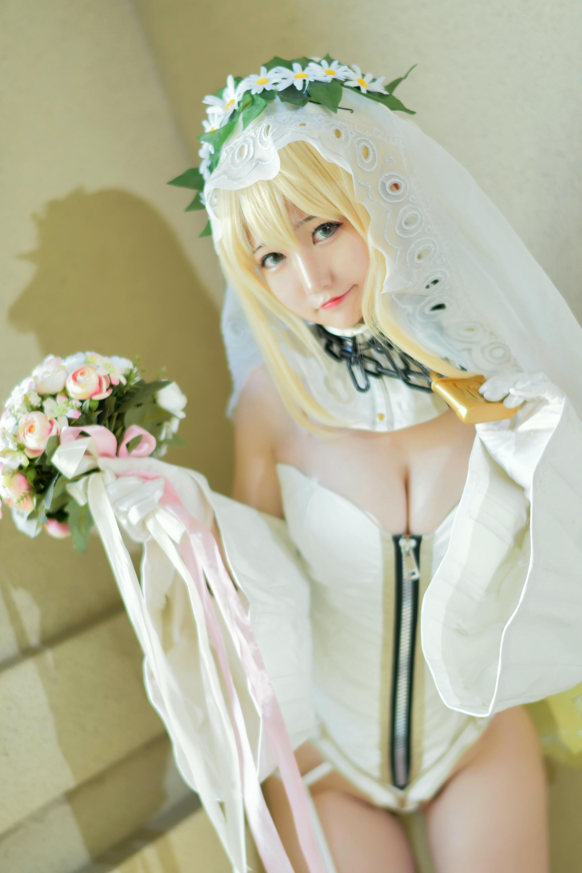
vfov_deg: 30.5
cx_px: 299
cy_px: 494
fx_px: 1599
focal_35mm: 66
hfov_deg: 20.6
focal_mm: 58
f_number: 1.4
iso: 200
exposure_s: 1/500
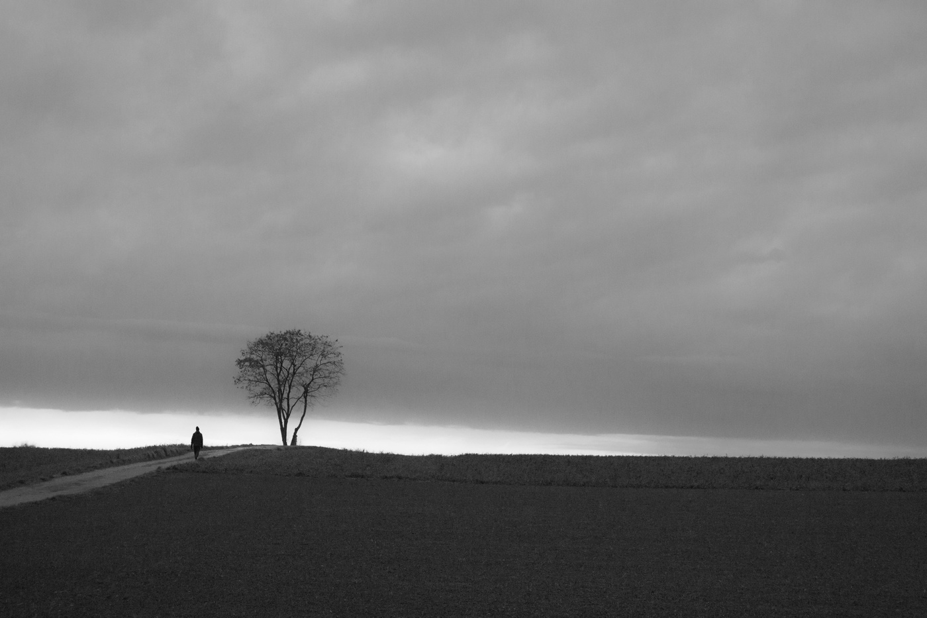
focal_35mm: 82
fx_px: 2124
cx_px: 464
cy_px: 309
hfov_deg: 24.6
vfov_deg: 16.5
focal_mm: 55
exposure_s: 1/400
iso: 1600
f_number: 5.6
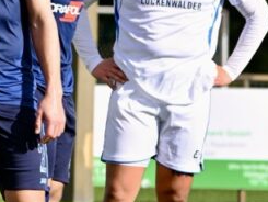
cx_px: 19
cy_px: 18
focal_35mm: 783
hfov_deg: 2.5
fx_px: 6065
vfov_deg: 1.9
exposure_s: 1/1600
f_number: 6.3
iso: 400
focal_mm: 195
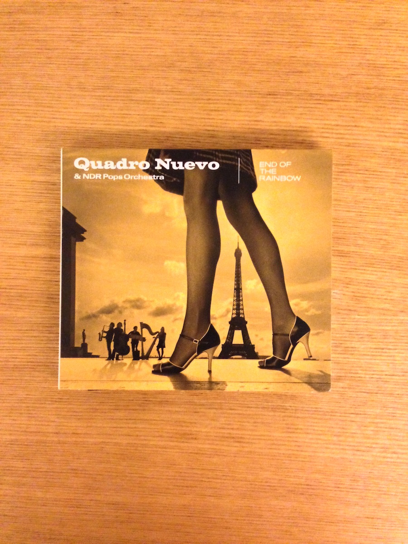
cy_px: 272
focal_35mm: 33
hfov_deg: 42.9
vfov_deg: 55.4
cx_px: 204
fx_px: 519
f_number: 2.4
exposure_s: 1/15
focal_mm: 4.12
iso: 800
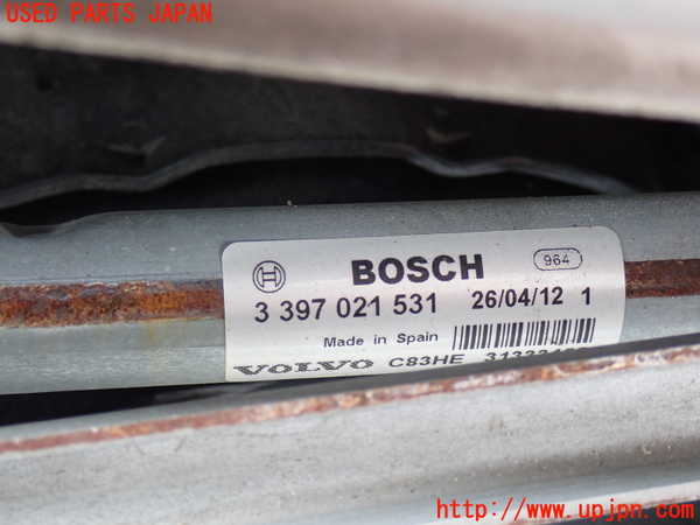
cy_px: 262
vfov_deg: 23.7
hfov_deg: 31.2
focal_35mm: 62
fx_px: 1254
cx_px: 350
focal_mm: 11.09
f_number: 3.6
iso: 400
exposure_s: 1/60
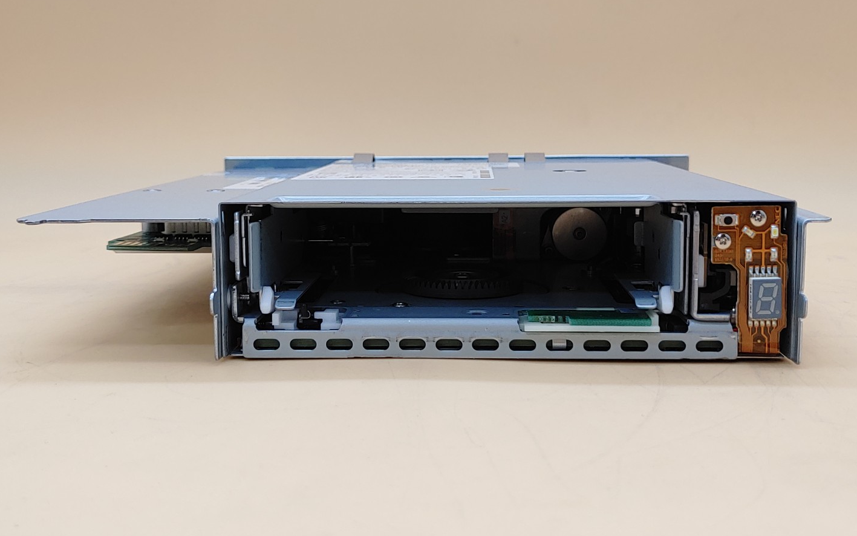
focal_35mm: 42
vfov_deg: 30.5
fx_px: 981
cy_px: 234
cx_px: 423
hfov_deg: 47.2
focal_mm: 4.36
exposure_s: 1/93
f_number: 1.8
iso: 50
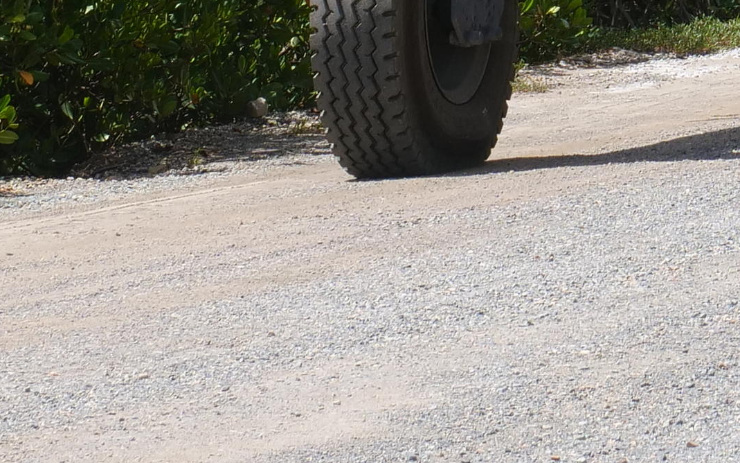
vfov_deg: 3.7
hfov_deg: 6.0
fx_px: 6998
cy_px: -776
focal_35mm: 347
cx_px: 996
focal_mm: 35
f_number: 6.3
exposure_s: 1/640
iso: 200
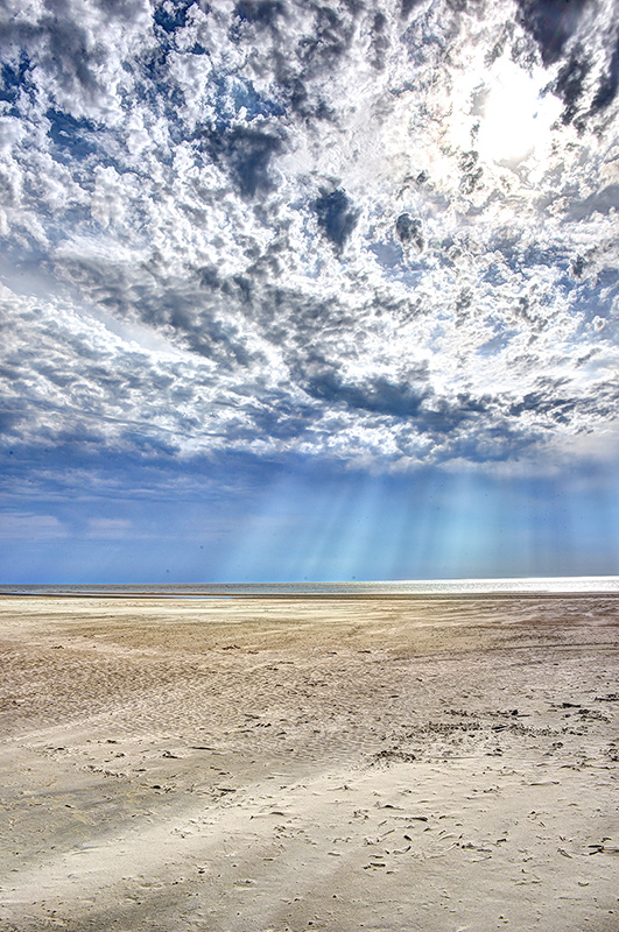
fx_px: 724
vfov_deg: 65.5
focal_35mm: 28
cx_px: 310
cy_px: 466
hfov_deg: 46.3
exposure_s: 1/160
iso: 100
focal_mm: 28
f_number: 22
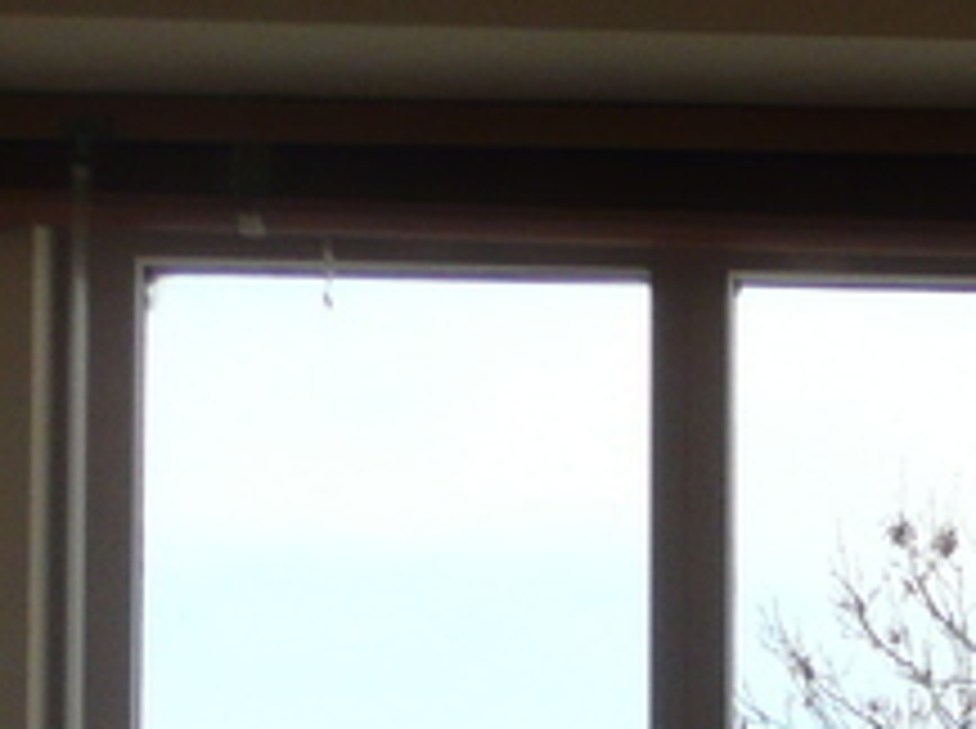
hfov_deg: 8.2
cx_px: 2123
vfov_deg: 6.3
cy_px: 1696
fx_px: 6390
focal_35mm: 227
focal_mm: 7.8
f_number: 4.2
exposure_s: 1/160
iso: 100
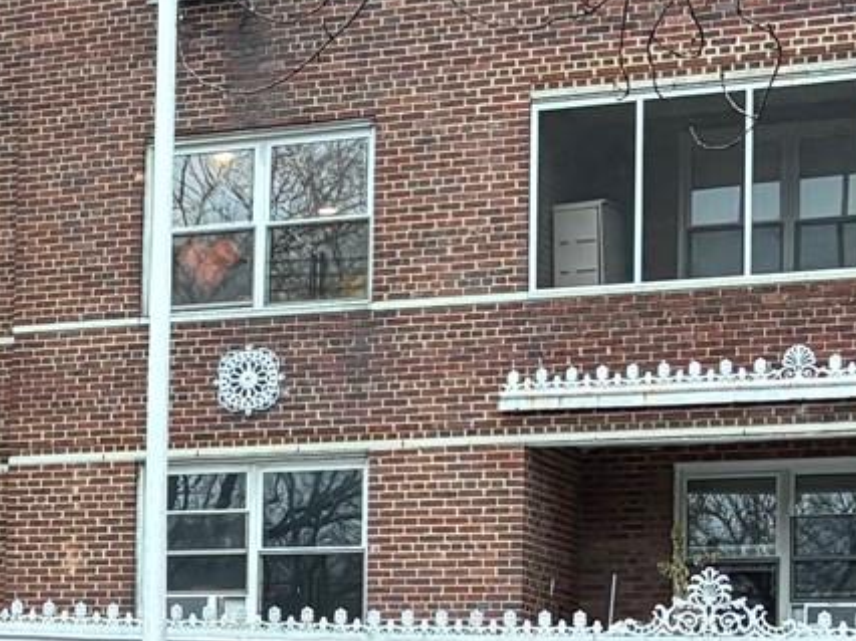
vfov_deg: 11.8
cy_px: 585
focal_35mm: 125
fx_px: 3089
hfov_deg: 14.3
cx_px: -565
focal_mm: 5.96
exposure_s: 1/60
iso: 200
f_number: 1.6
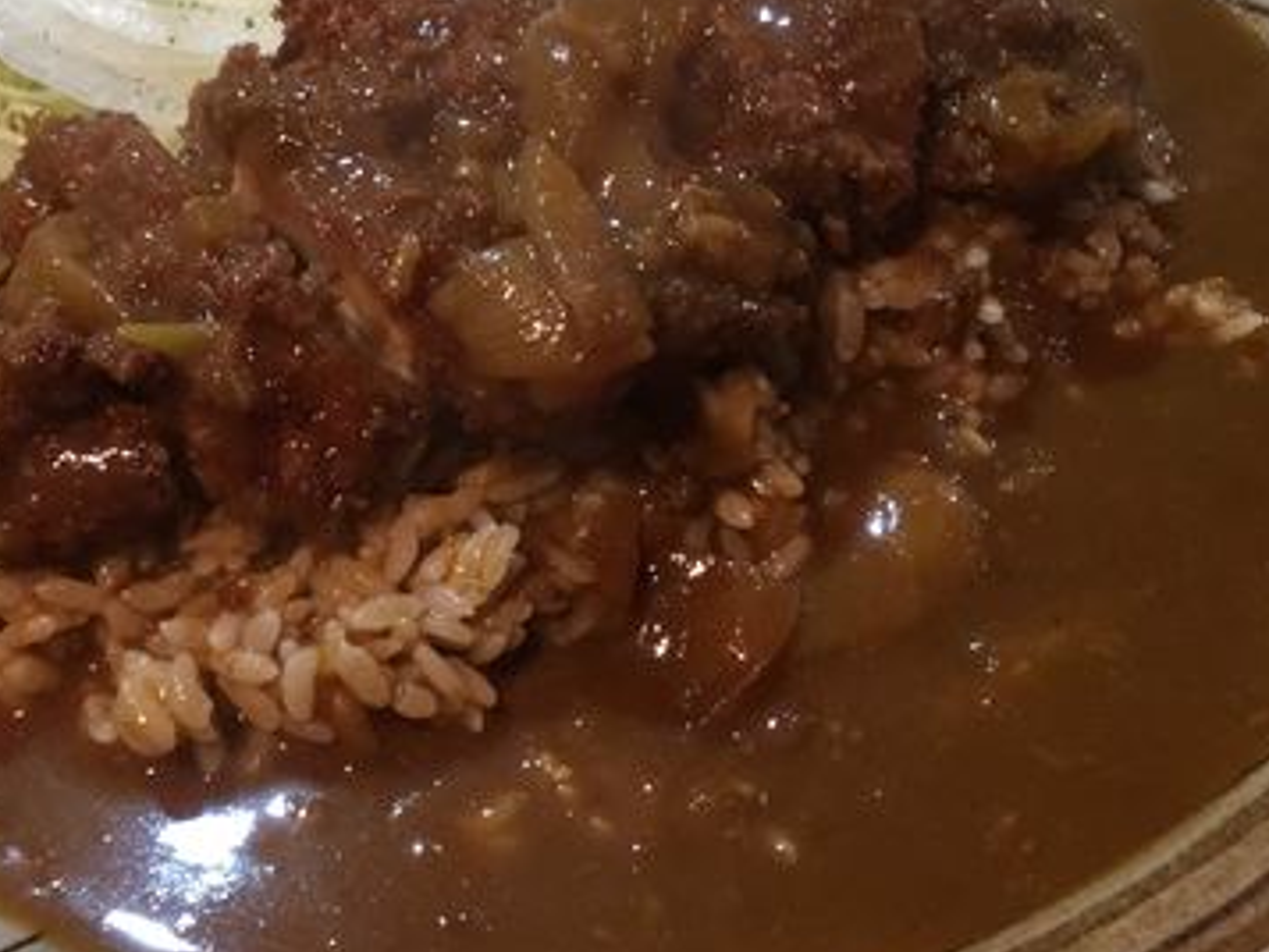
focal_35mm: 52
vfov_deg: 28.0
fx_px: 1907
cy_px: 476
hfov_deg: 36.7
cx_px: 544
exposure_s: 1/20
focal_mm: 4.15
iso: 200
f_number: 2.2
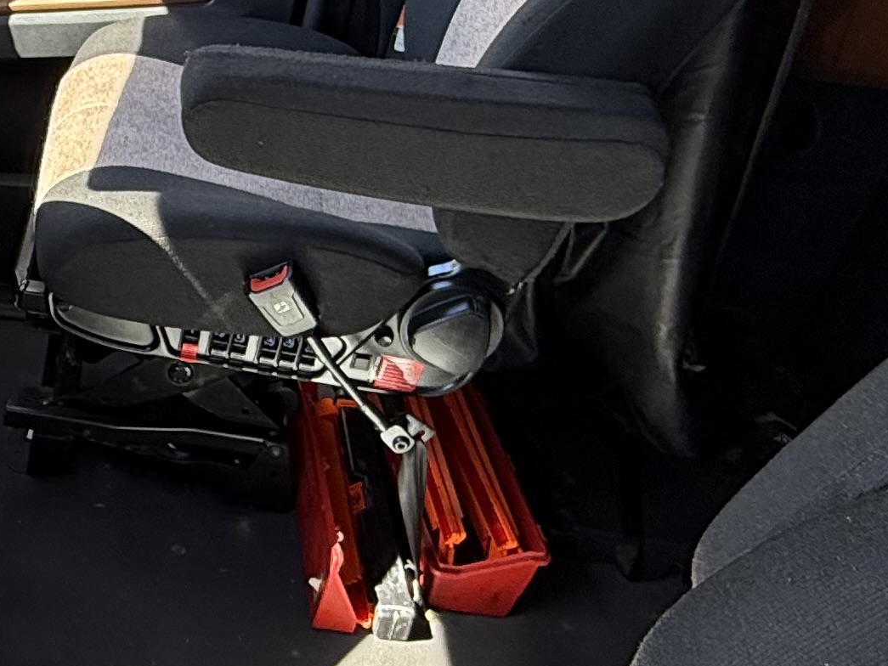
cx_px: -6
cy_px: 359
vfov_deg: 27.0
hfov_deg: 32.6
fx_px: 1385
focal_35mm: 54
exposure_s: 1/99
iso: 80
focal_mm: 2.22
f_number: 2.2
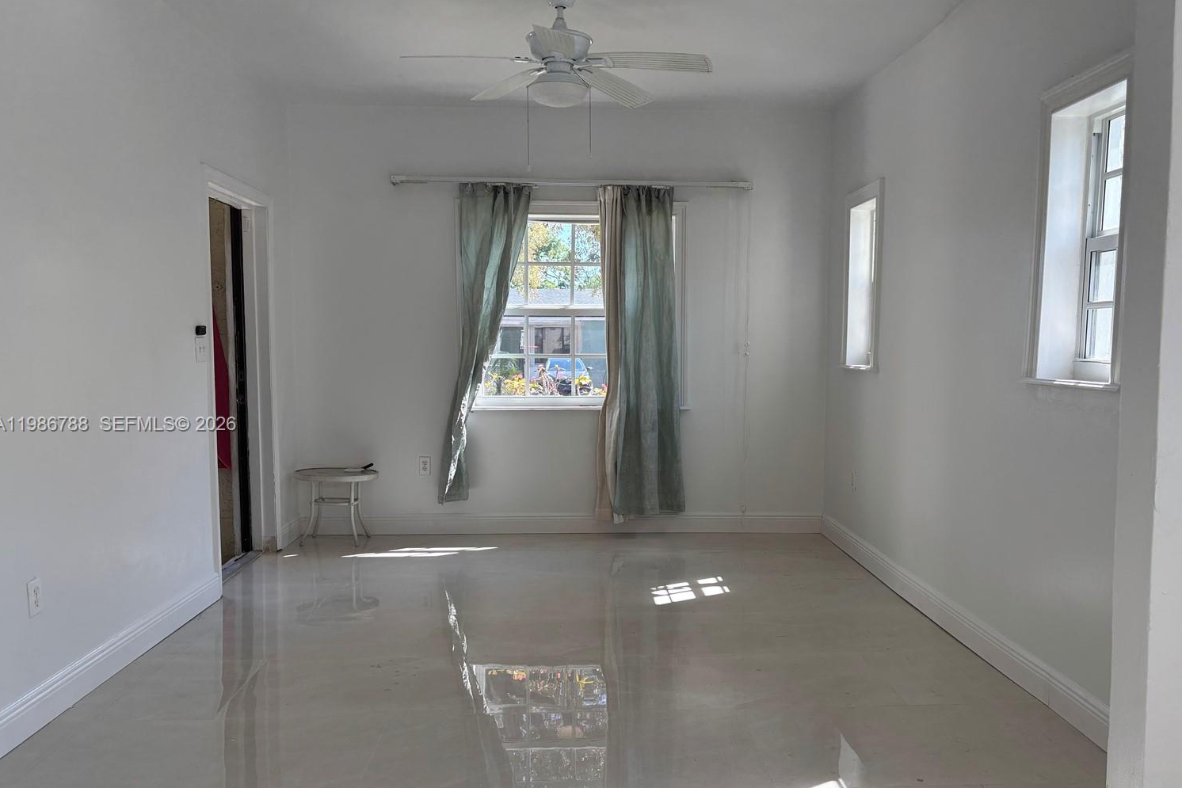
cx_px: 623
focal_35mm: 29
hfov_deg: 63.6
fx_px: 952
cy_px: 425
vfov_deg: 44.9
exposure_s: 1/255
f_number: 1.6
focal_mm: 5.96
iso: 50
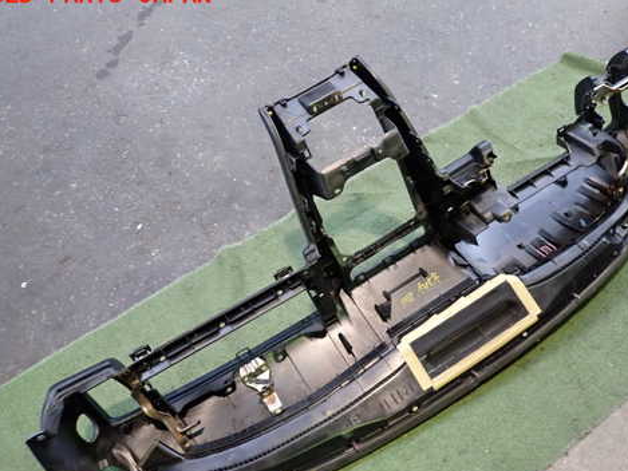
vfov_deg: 44.0
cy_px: 278
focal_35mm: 32
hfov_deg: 56.5
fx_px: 581
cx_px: 370
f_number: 2
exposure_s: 1/30
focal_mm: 4.5
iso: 320
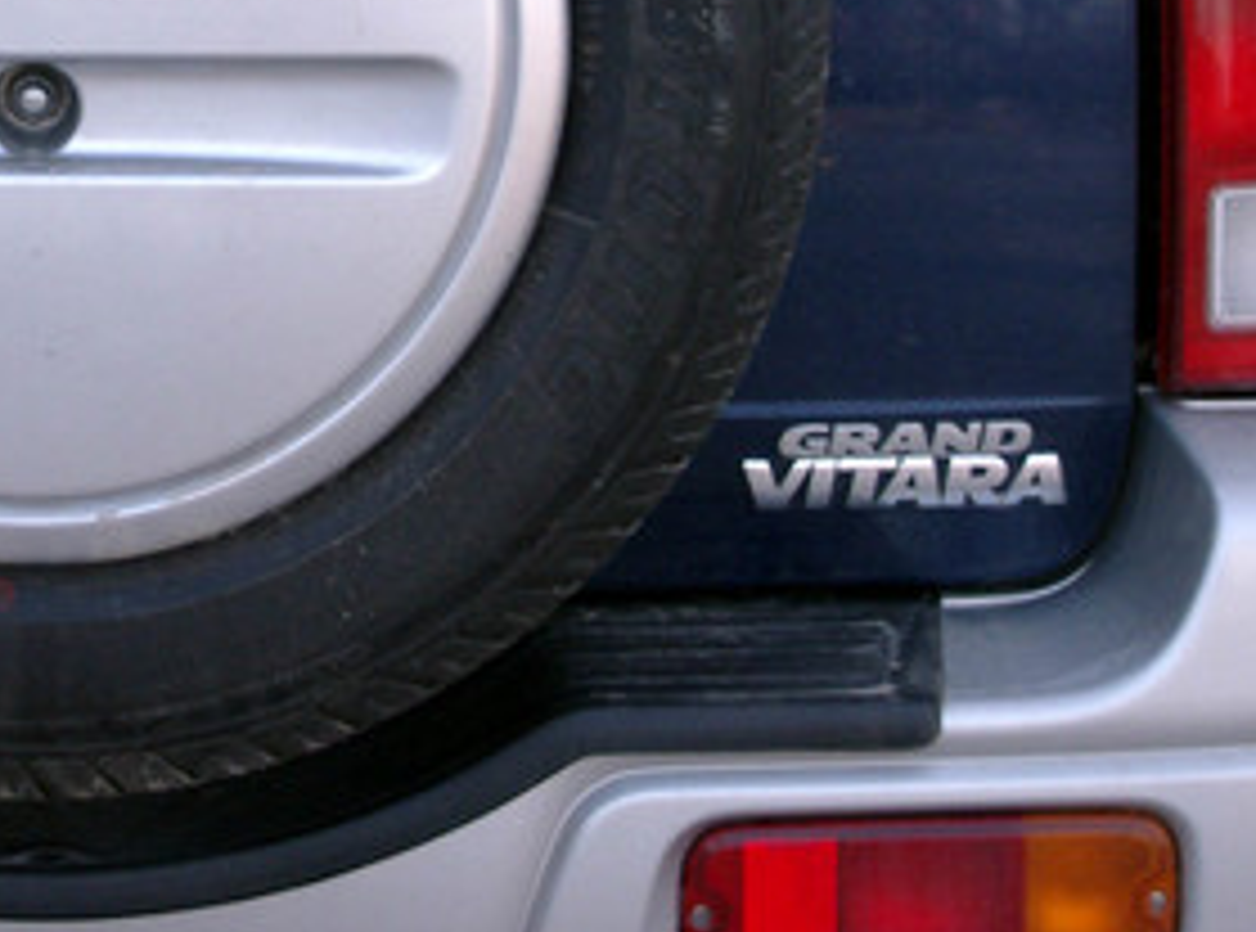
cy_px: 56
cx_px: 63
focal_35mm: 221
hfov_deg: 8.9
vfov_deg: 6.7
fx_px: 7988
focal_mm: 22.8
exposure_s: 1/160
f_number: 4.8
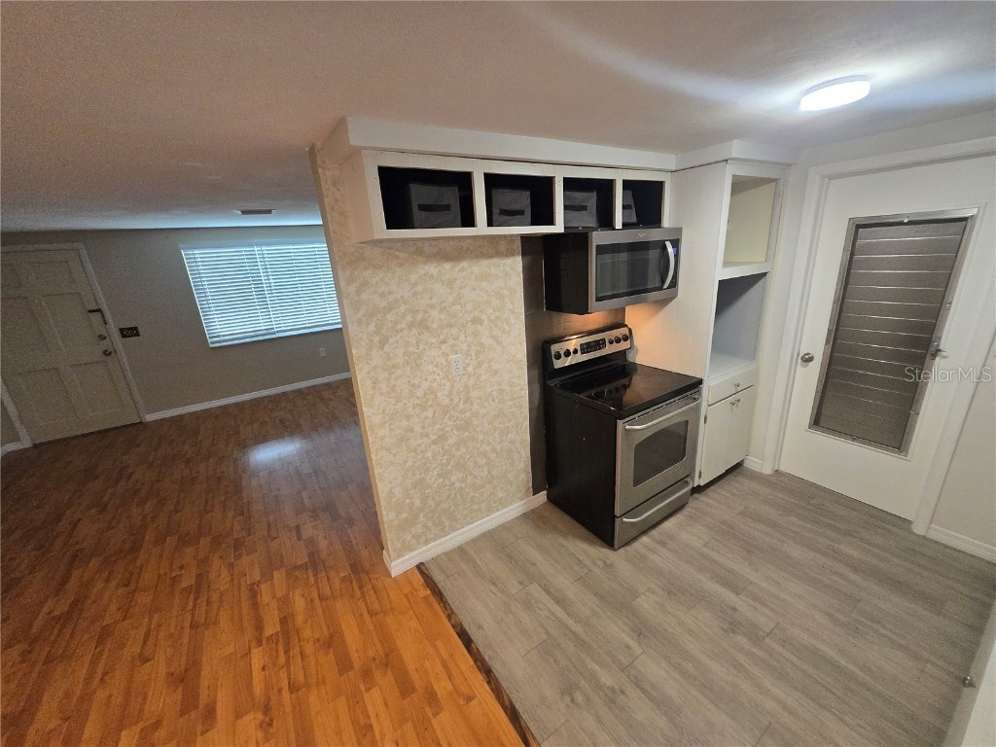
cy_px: 374
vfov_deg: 89.9
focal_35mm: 13
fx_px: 374
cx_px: 498
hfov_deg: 106.2
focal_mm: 1.7
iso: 320
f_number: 2.2
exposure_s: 1/60
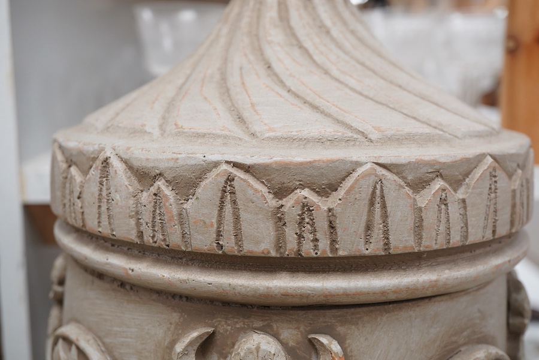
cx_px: 270
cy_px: 180
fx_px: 674
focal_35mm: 45
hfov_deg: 43.6
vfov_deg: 29.9
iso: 1250
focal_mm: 30
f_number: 8
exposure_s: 1/125
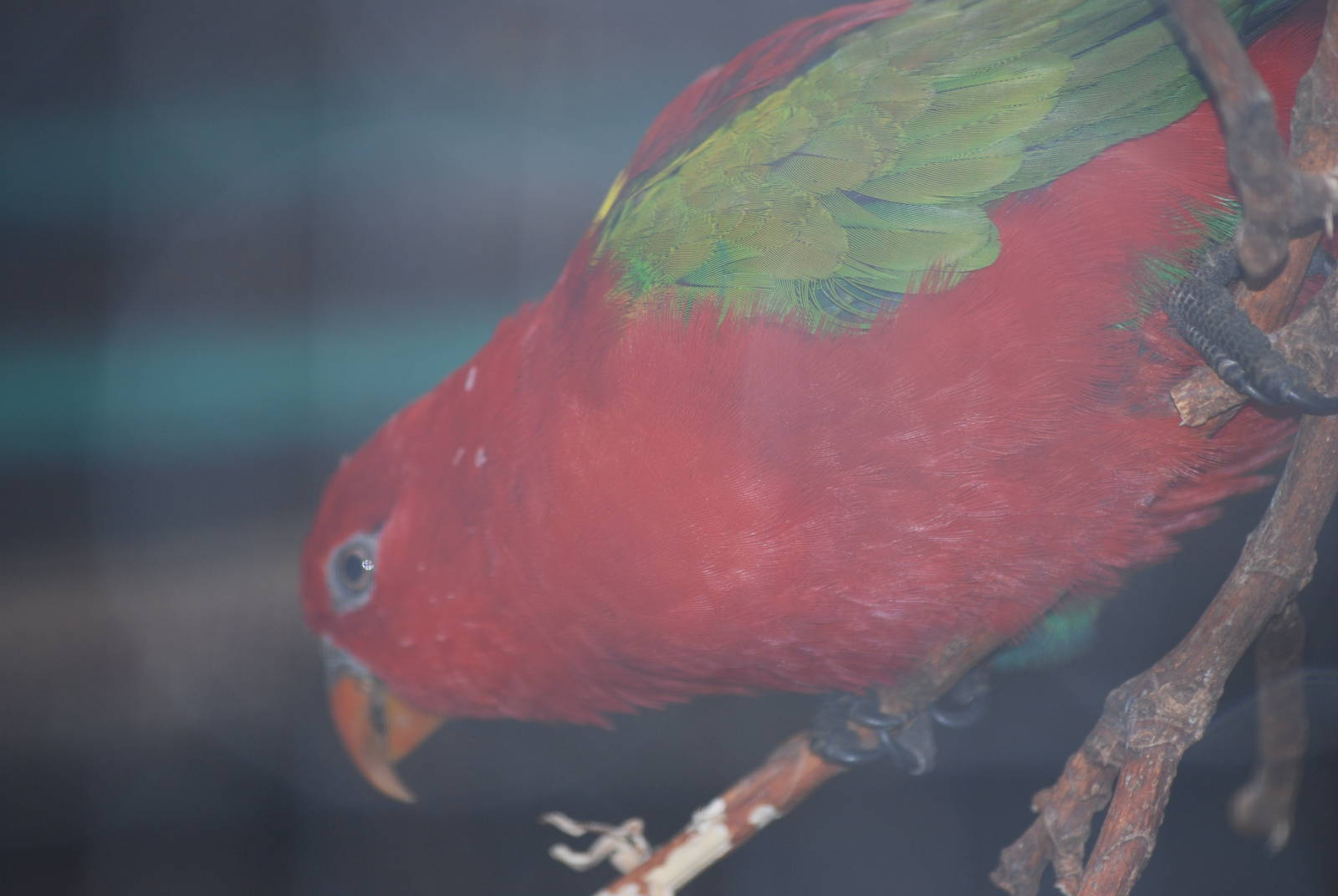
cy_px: 448
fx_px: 9489
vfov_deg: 5.4
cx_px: 669
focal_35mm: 255
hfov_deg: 8.1
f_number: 4.8
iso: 200
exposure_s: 1/60
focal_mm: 170
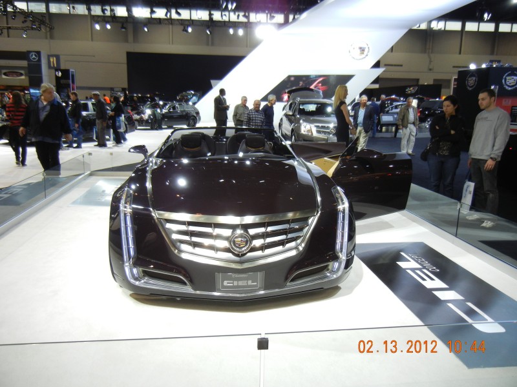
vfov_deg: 46.8
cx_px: 258
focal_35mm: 30
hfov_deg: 60.0
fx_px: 448
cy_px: 194
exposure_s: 1/60
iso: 226
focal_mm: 5.4
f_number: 3.5
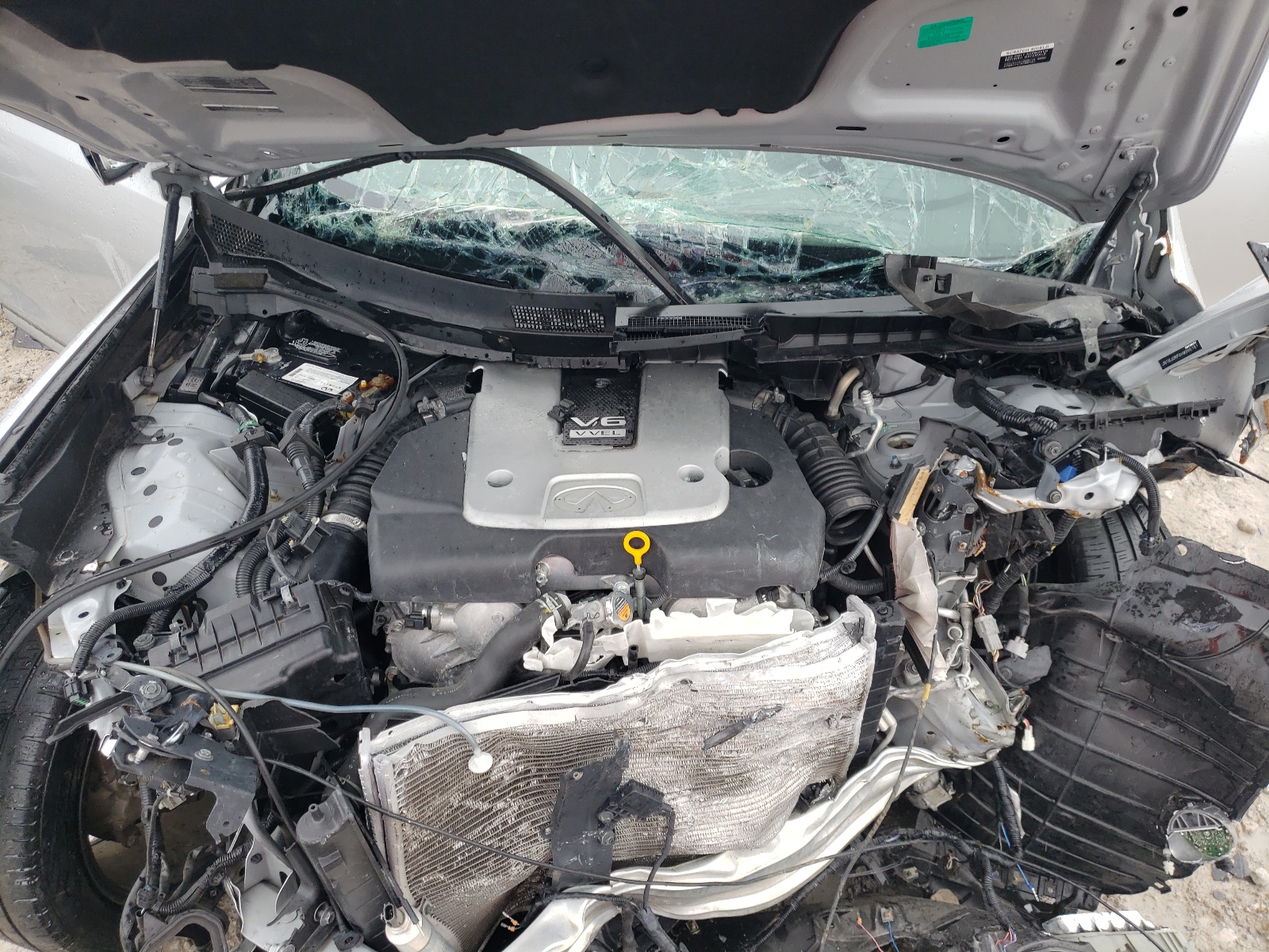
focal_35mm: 26
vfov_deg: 53.1
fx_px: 953
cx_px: 634
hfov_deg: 67.3
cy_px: 476
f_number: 1.5
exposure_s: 1/294
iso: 50
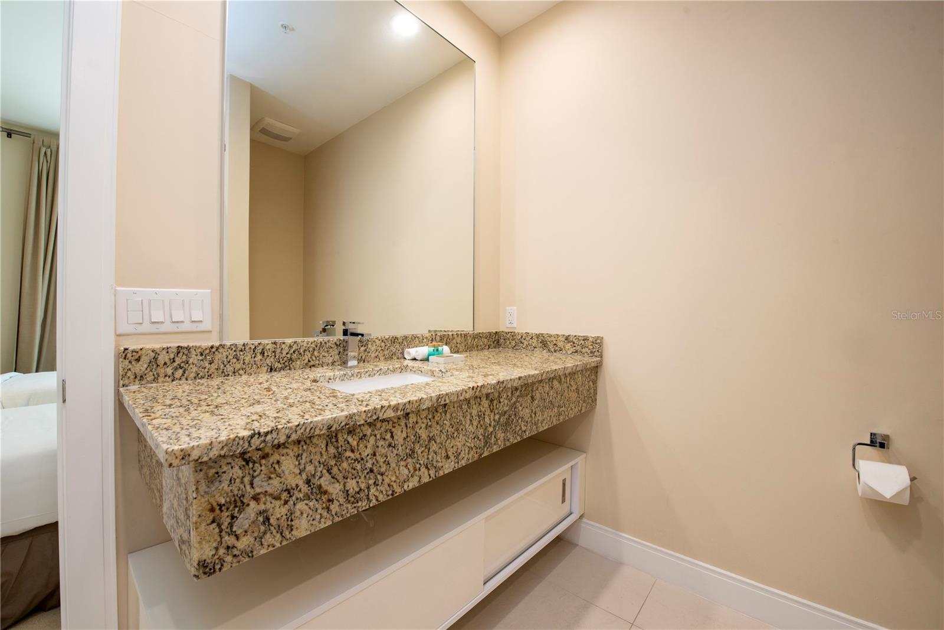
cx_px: 472
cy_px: 315
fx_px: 367
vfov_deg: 81.2
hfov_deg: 104.2
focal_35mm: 14
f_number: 10
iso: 500
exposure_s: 1/10
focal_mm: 14
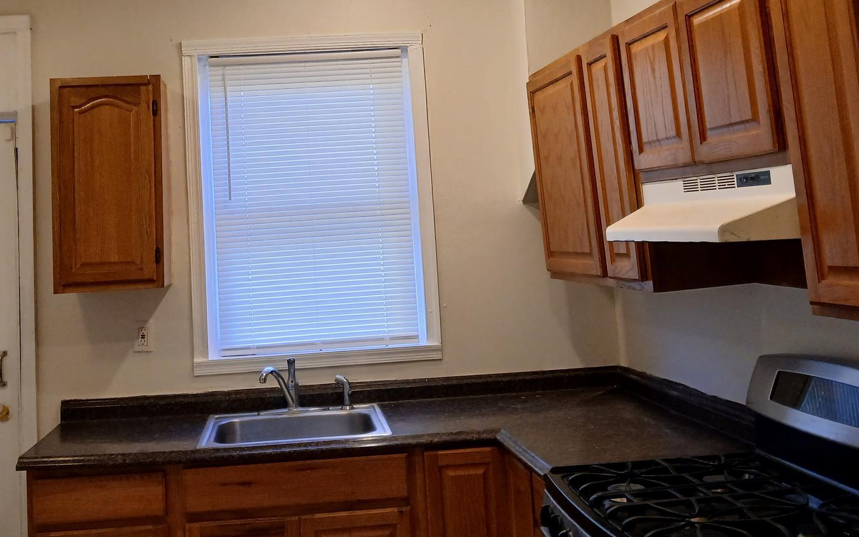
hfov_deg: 49.0
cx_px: 347
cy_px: 124
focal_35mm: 40
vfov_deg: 31.3
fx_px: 936
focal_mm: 3.98
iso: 125
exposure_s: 1/60
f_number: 1.8
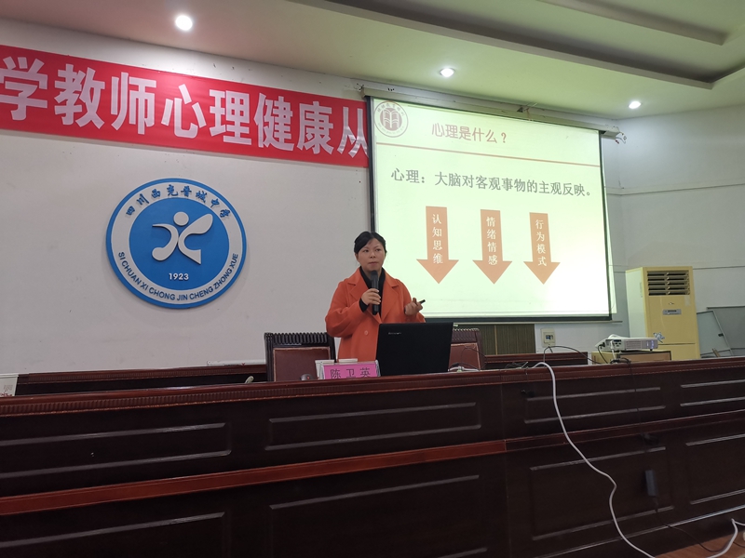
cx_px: 372
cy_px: 279
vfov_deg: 51.4
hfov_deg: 65.3
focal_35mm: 27
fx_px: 581
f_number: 1.8
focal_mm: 4.75
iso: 200
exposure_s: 1/50
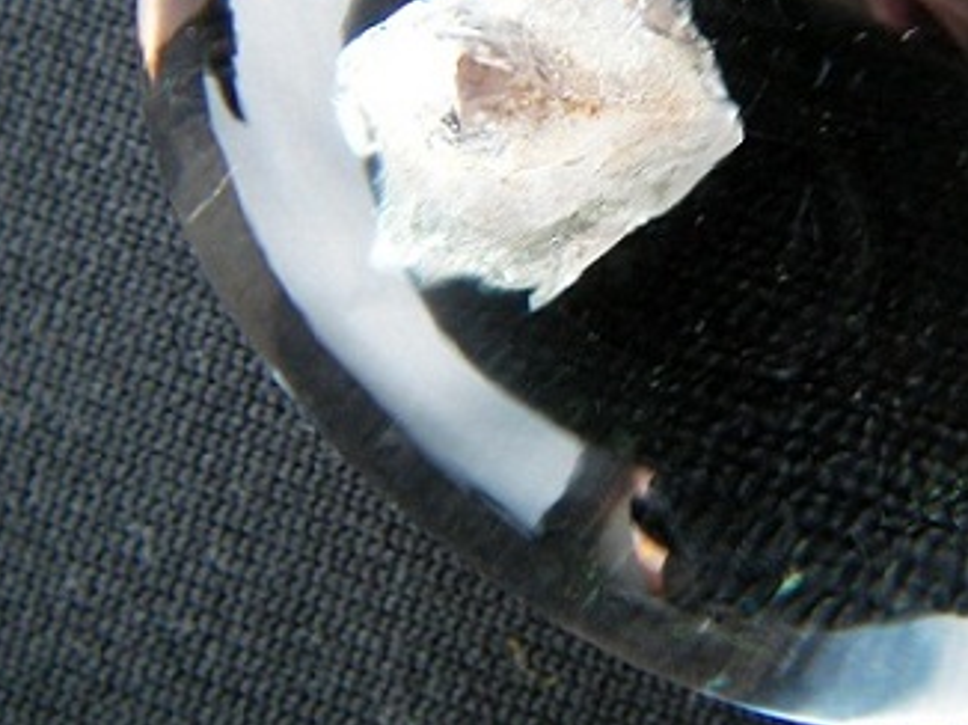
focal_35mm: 56
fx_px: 1565
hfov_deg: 34.0
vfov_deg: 25.8
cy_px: 205
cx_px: 671
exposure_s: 1/2.4
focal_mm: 6.3
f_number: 3.3
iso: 100
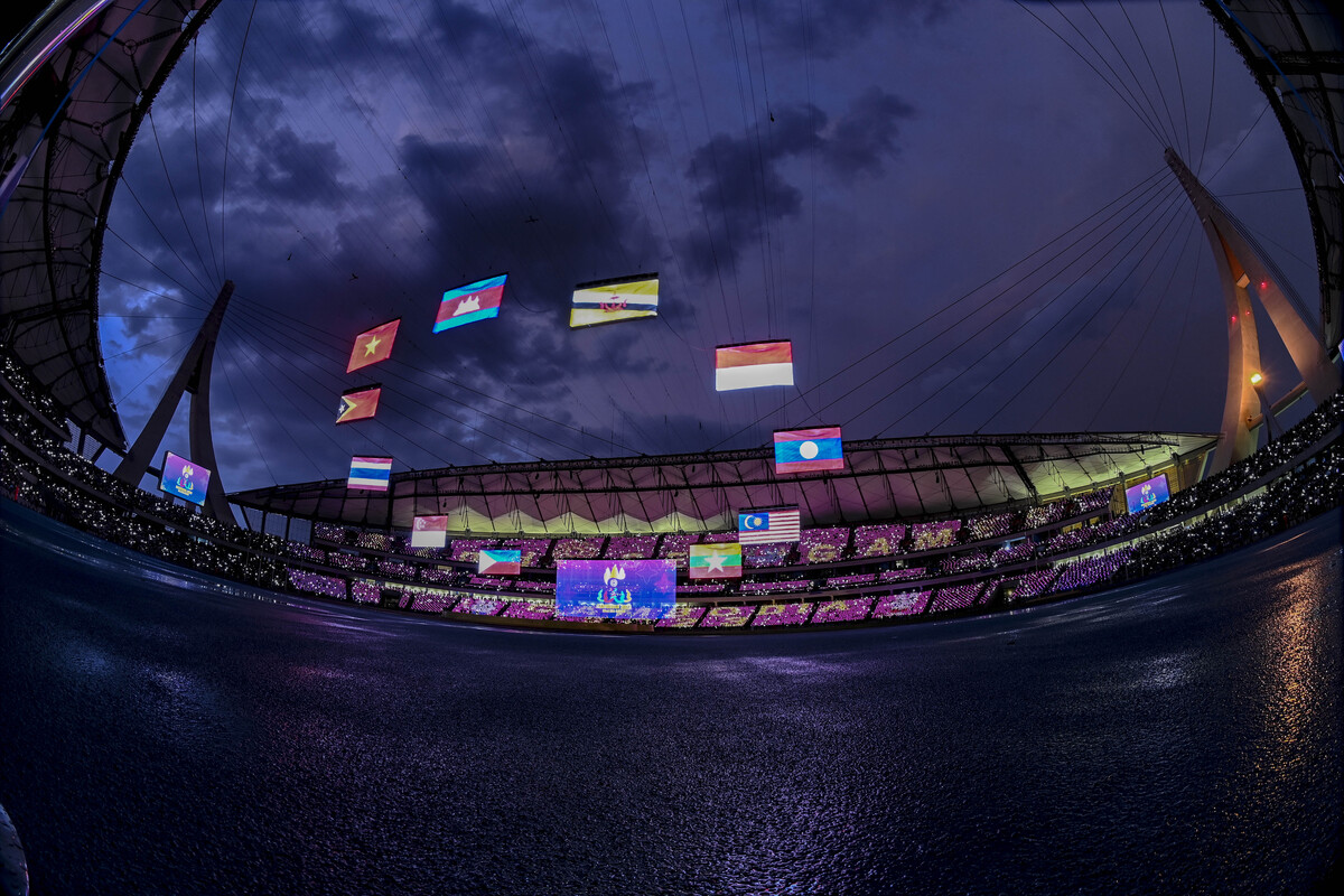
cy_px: 448
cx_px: 672
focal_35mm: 14
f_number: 10
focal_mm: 14
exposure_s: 1.3
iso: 500
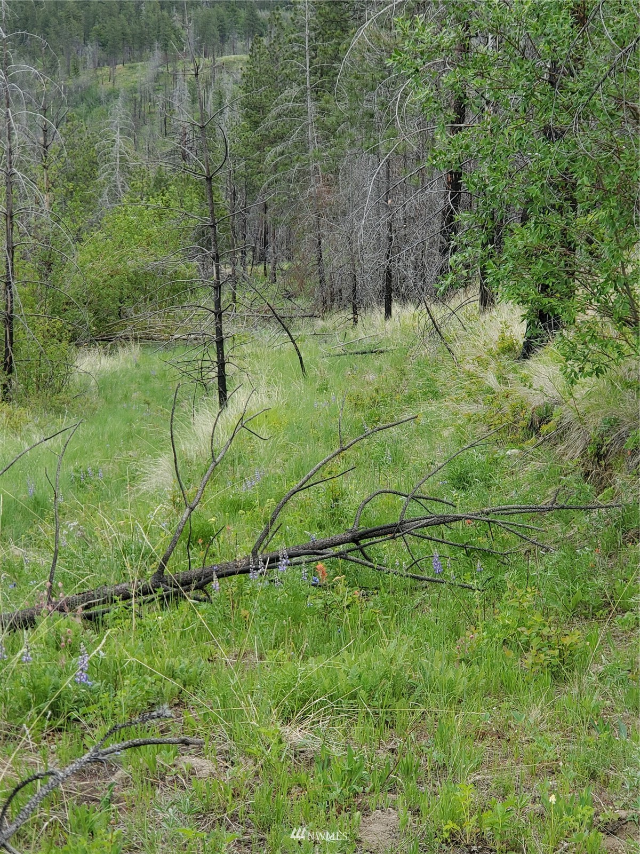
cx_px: 320
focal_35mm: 52
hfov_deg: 28.0
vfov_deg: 36.8
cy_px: 427
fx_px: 1282
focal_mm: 6
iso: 50
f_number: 2.4
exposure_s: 1/222
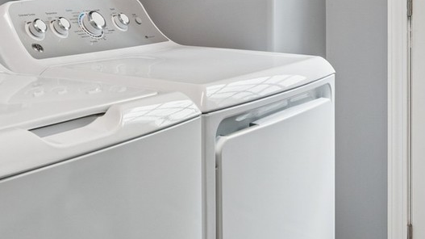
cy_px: -9
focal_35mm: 58
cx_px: 137
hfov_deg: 35.6
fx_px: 653
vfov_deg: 20.0
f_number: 8
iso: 200
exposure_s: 1/30
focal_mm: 12
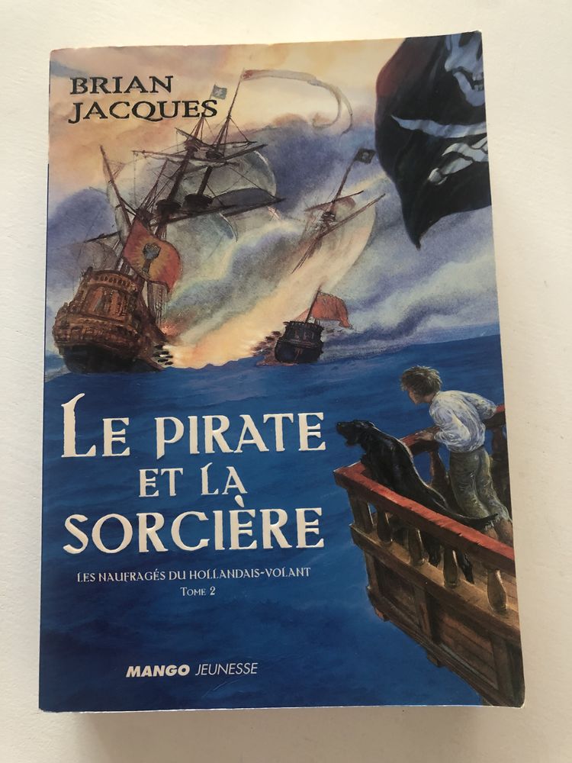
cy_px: 382
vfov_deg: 63.4
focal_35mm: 28
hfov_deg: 49.7
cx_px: 286
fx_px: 617
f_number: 1.8
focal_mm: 4
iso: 64
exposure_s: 1/15
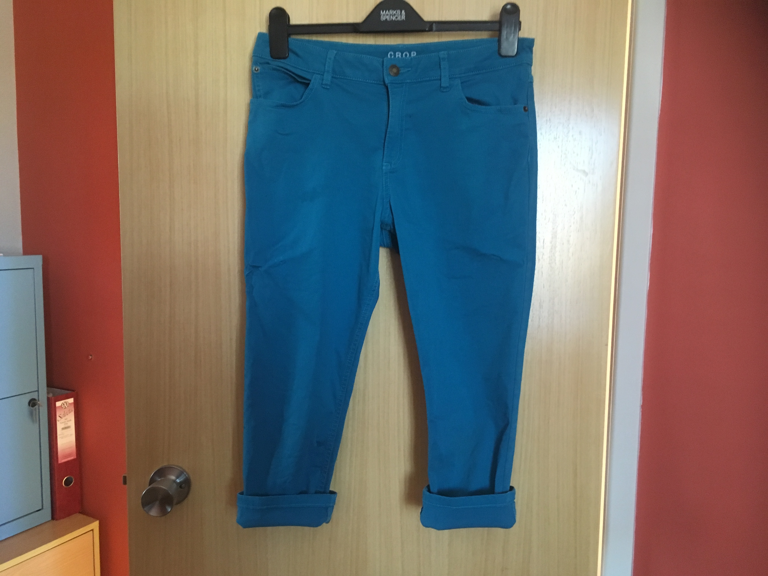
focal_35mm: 29
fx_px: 643
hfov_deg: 61.7
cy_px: 288
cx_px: 384
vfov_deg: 48.2
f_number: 2.2
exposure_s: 1/17
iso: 200
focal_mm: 4.15
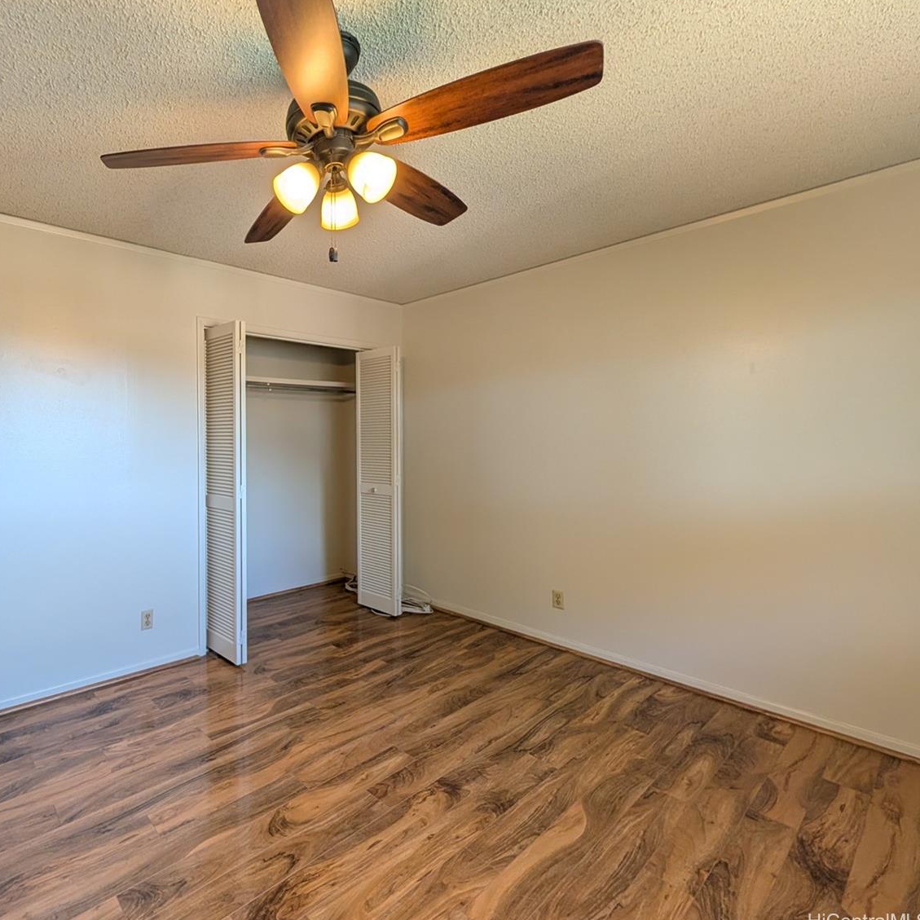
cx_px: 279
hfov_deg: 86.6
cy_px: 440
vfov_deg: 91.1
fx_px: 451
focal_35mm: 15
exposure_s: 1/181
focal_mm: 2.02
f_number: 1.7
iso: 40
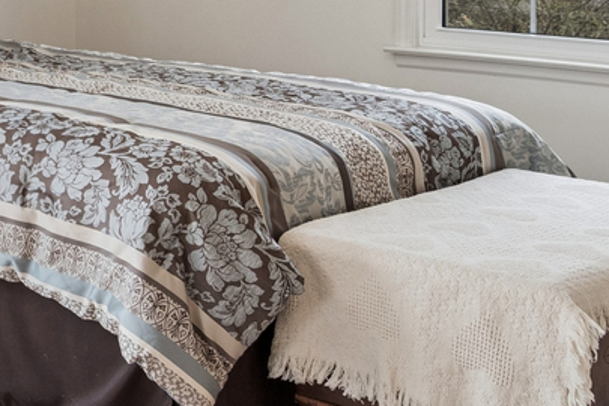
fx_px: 1218
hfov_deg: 22.4
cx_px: -335
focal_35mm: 72
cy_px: -96
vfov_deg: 17.9
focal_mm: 12
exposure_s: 1/60
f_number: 8
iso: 400
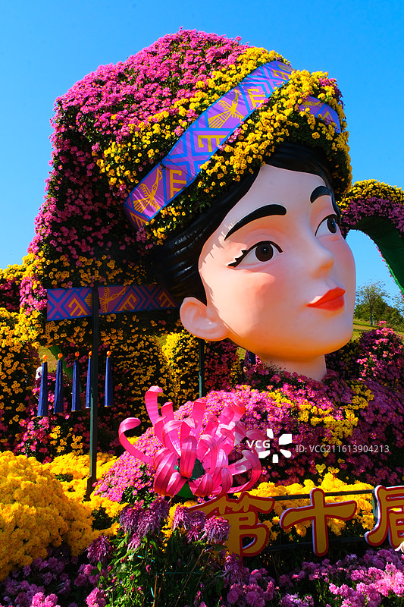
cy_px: 304
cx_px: 202
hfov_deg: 44.9
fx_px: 488
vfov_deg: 63.7
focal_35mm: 29
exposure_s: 1/105
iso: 640
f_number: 22
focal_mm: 19.6
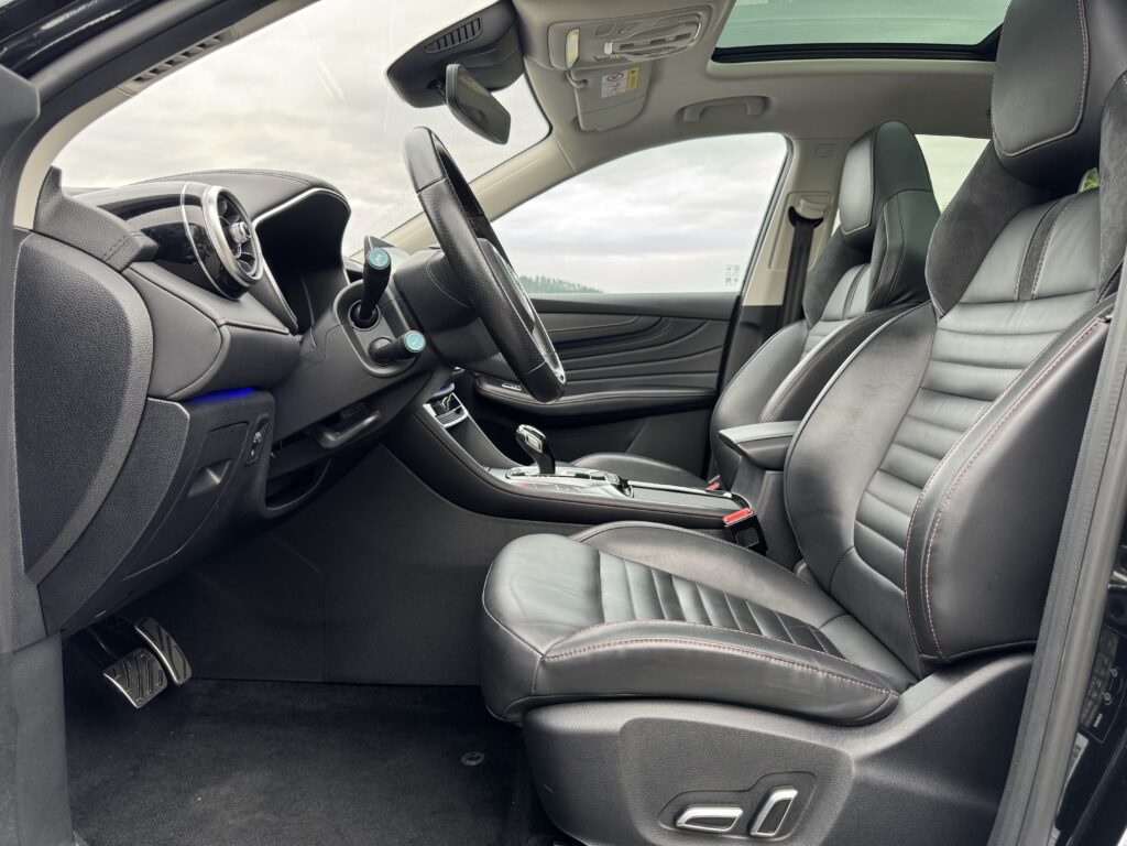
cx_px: 564
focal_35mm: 24
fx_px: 781
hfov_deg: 71.6
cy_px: 423
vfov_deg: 56.8
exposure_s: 1/121
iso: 200
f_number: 1.78
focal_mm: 6.76
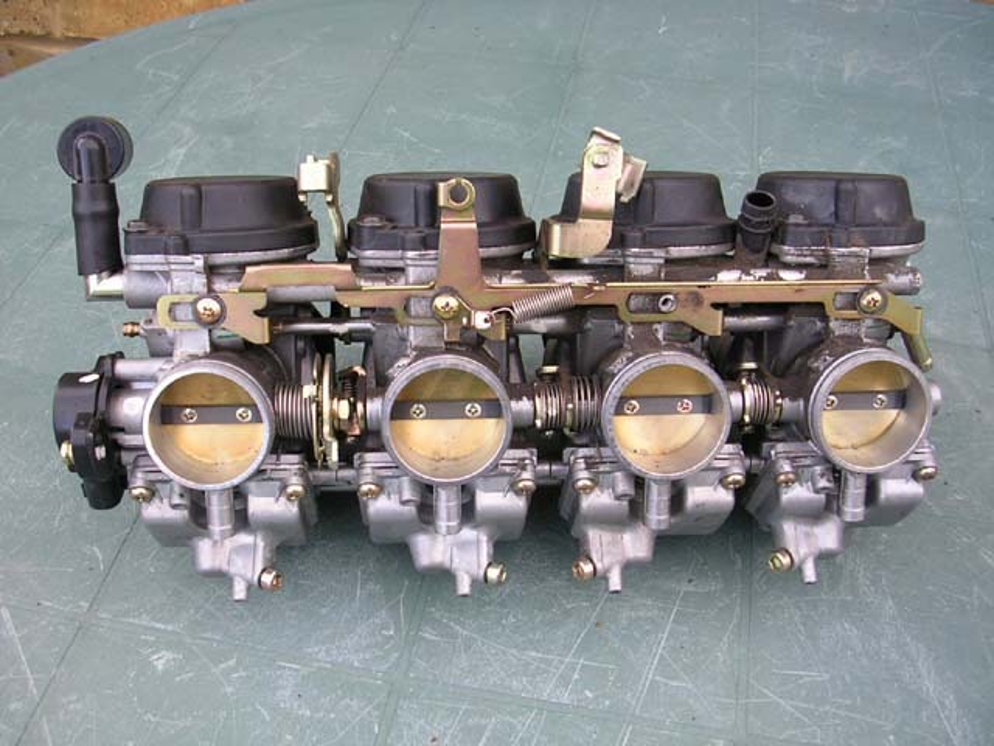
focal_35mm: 38
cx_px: 497
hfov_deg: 49.0
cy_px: 373
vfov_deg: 37.7
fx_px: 1091
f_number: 2.8
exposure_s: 1/86.3
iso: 50
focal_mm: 5.8
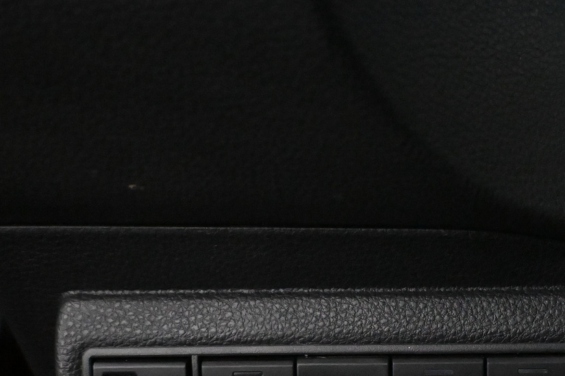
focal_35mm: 54
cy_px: 342
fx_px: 855
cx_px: 429
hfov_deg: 35.7
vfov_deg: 24.1
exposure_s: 1/125
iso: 12800
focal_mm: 18.5
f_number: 3.8
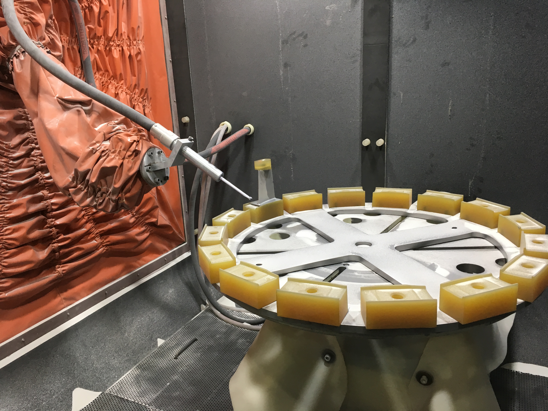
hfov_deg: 61.7
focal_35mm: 29
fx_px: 459
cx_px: 274
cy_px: 206
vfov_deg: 48.2
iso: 40
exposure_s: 1/33
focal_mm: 4.15
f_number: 2.2
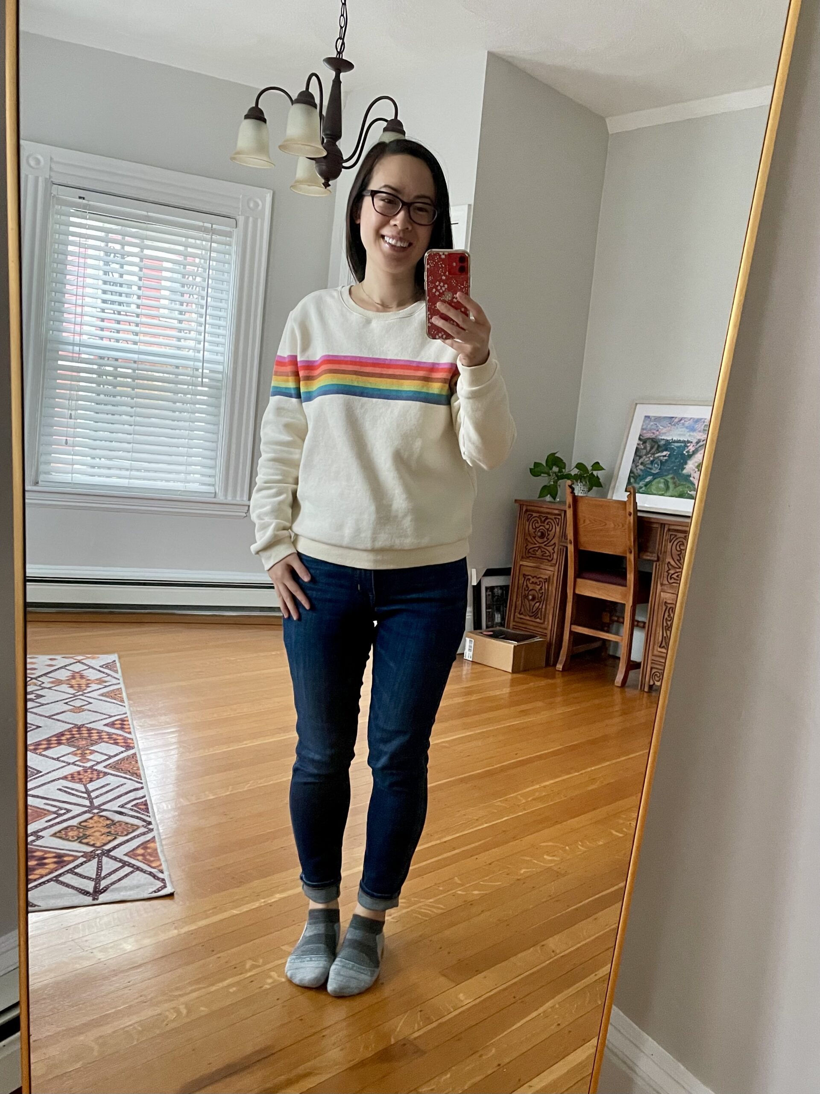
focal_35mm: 26
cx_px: 410
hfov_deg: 53.1
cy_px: 547
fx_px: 821
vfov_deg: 67.3
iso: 500
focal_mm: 4.2
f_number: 1.6
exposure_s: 1/55
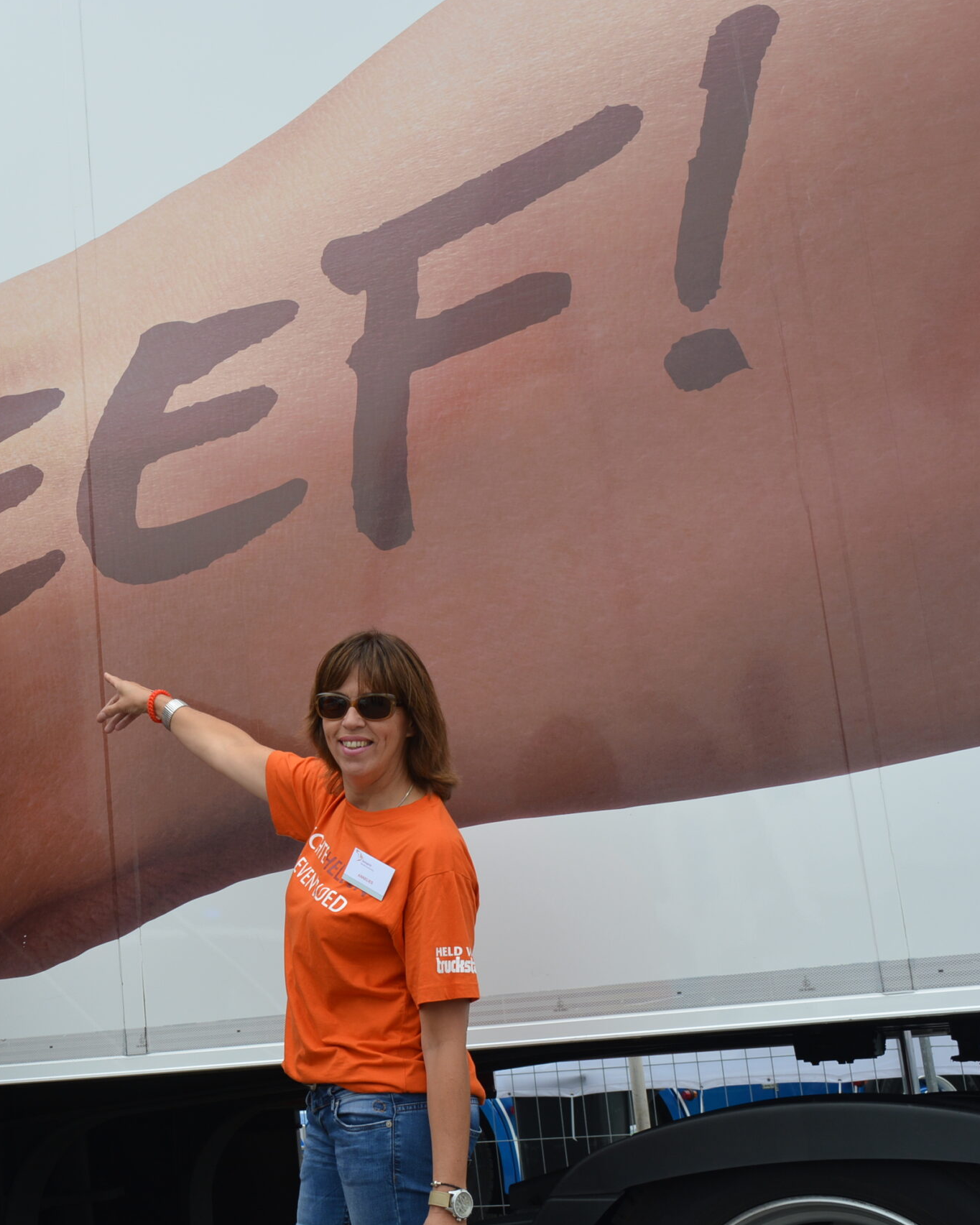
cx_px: 165
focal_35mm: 55
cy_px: 612
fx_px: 1994
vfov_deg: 34.2
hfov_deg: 27.0
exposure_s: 1/250
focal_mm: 26
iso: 200
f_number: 8
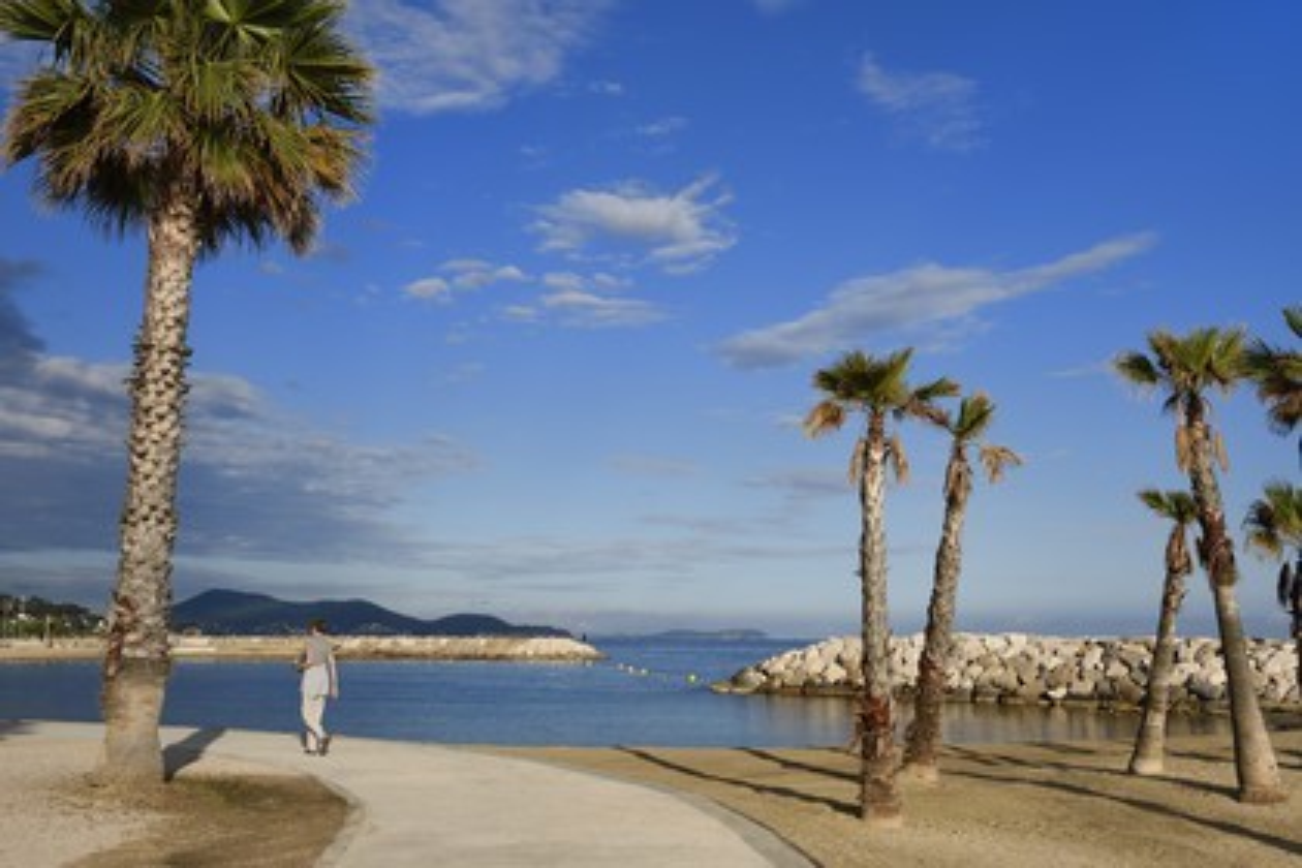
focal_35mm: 38
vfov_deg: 35.1
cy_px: 434
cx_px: 651
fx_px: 1374
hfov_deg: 50.7
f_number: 16
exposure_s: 1/200
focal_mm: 38
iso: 200
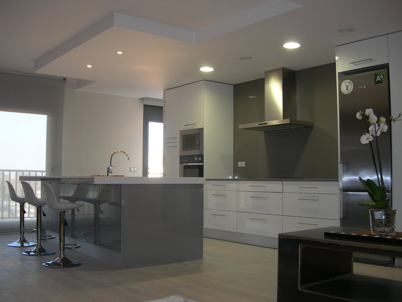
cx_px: 201
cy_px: 151
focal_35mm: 38
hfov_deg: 49.0
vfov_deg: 37.7
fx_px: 441
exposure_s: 1/30
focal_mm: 7.8
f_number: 2.8
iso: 50
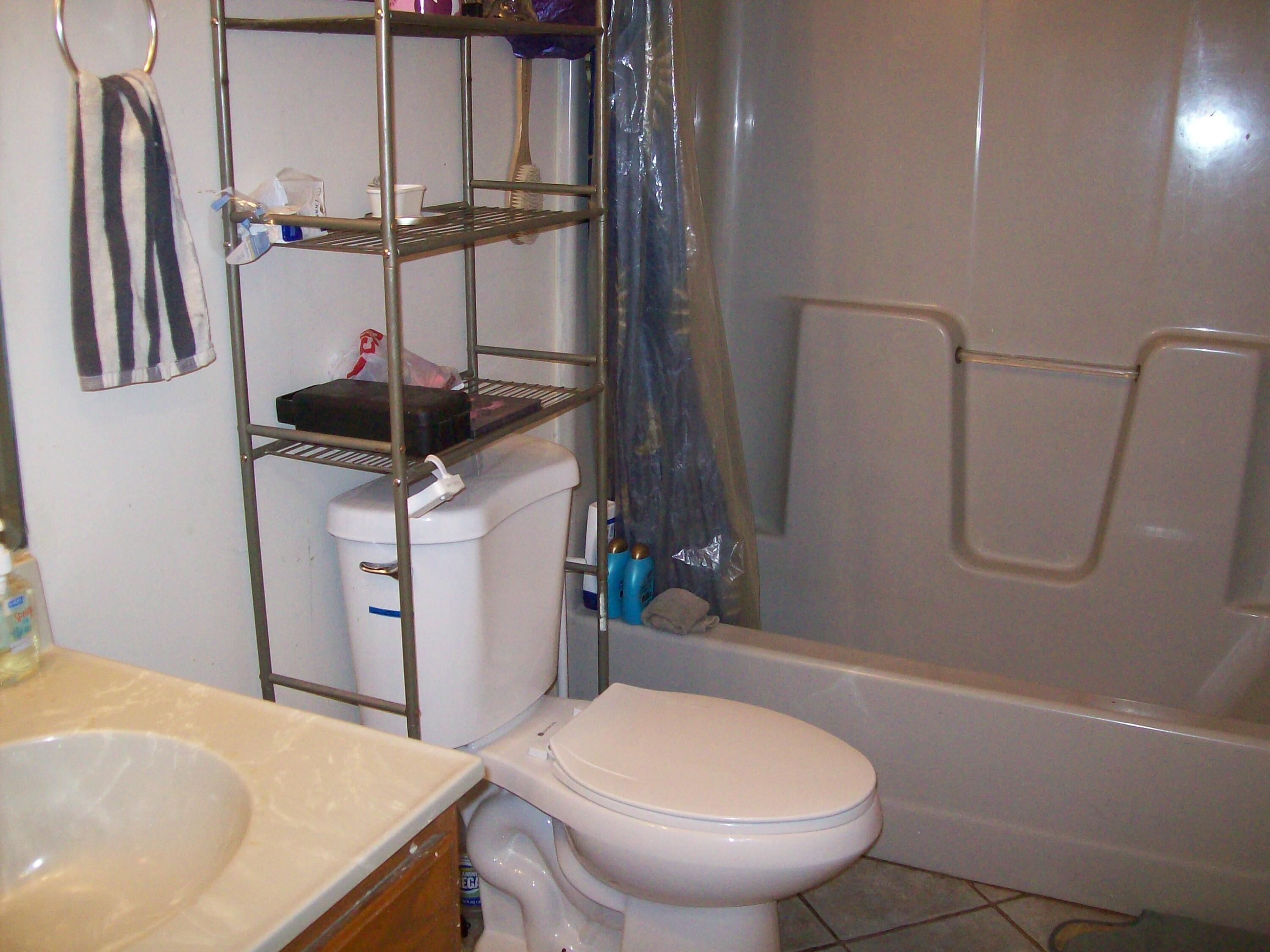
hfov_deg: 51.4
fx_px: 1321
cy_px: 476
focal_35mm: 36
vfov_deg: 39.7
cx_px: 635
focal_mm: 6
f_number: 2.7
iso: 200
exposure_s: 1/64
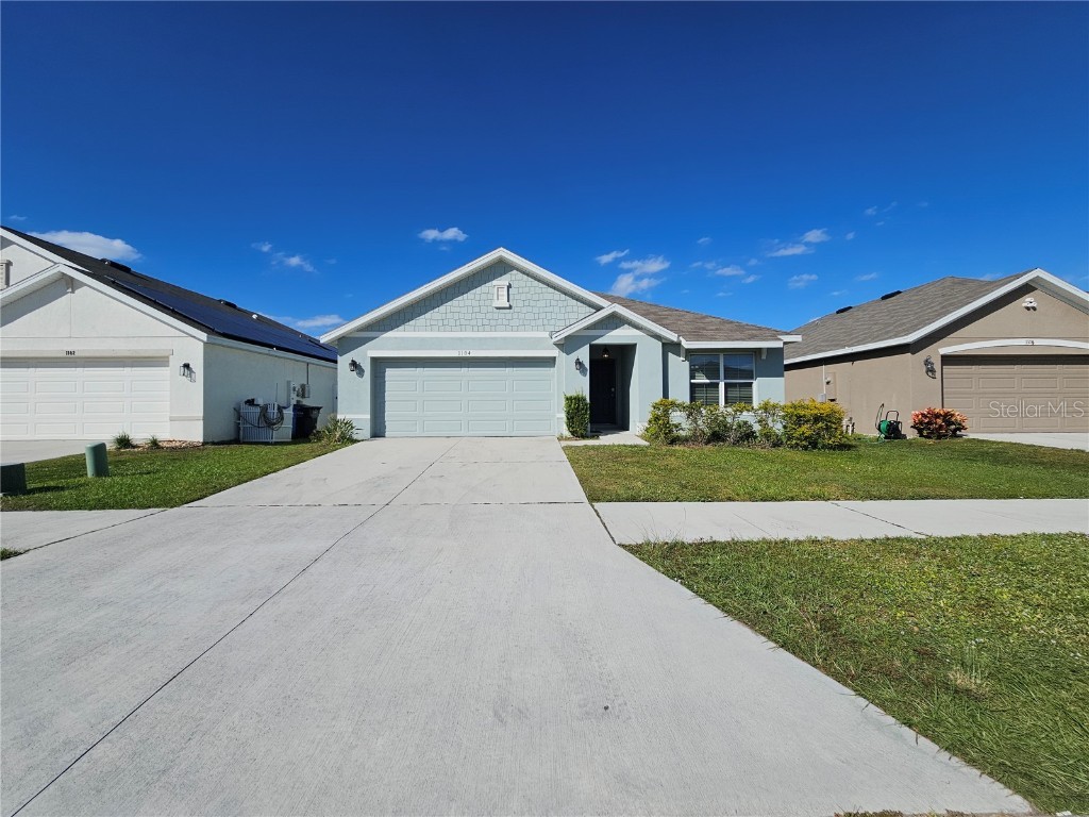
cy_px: 408
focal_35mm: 13
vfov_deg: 89.9
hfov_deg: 106.2
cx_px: 544
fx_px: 409
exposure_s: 1/5883
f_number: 2.2
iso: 50
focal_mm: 2.2
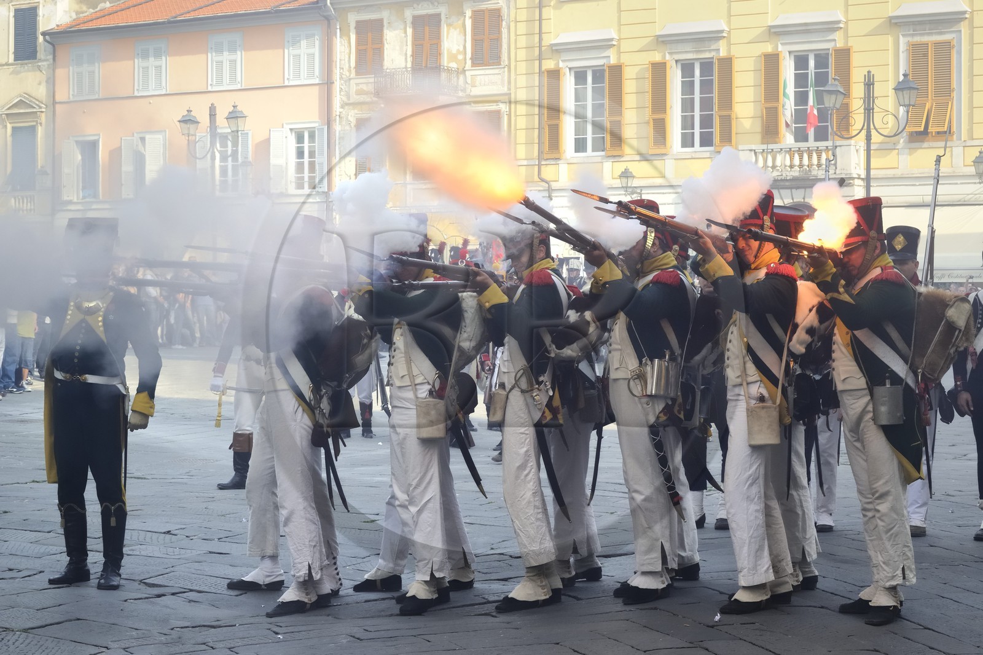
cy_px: 328
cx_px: 492
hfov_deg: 28.8
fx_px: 1911
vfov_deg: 19.4
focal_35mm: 70
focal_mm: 70
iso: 800
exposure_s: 1/200
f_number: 14
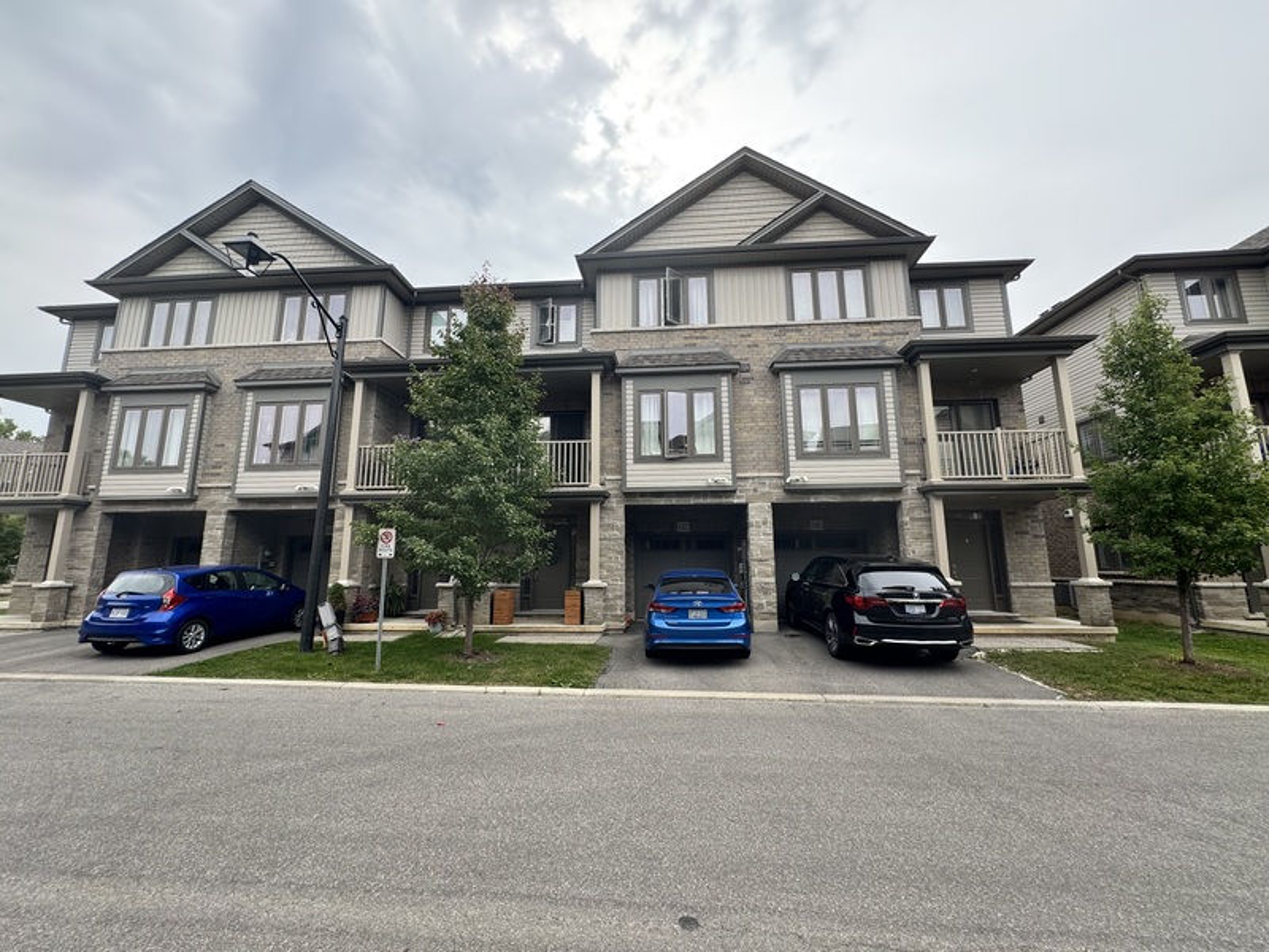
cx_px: 634
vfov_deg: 85.7
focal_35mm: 14
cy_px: 476
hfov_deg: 102.1
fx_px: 513
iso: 40
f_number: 2.2
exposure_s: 1/346
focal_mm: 2.22
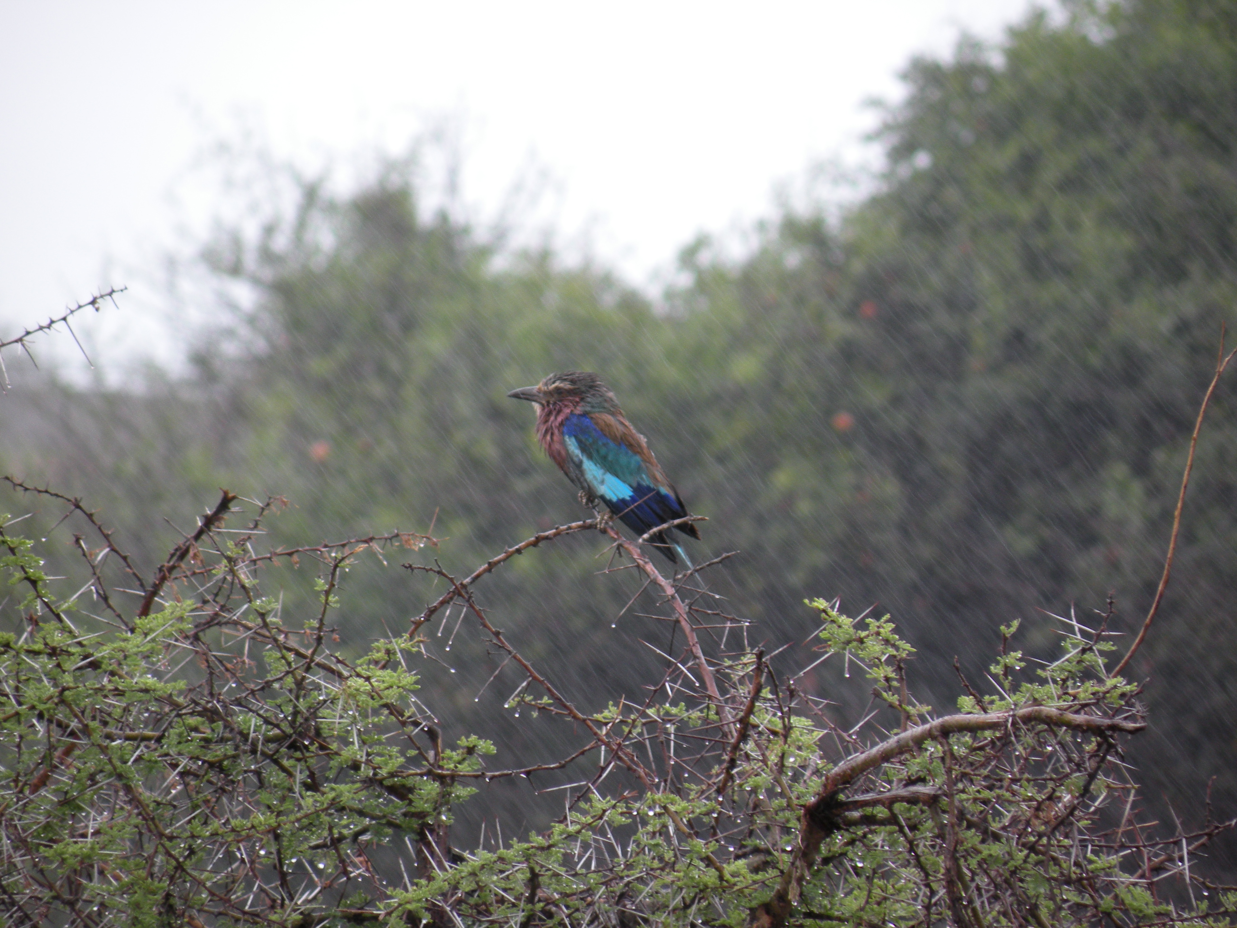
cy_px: 464
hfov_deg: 4.1
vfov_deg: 3.1
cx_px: 618
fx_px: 17367
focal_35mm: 486
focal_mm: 84.2
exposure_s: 1/124
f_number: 4.5
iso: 64
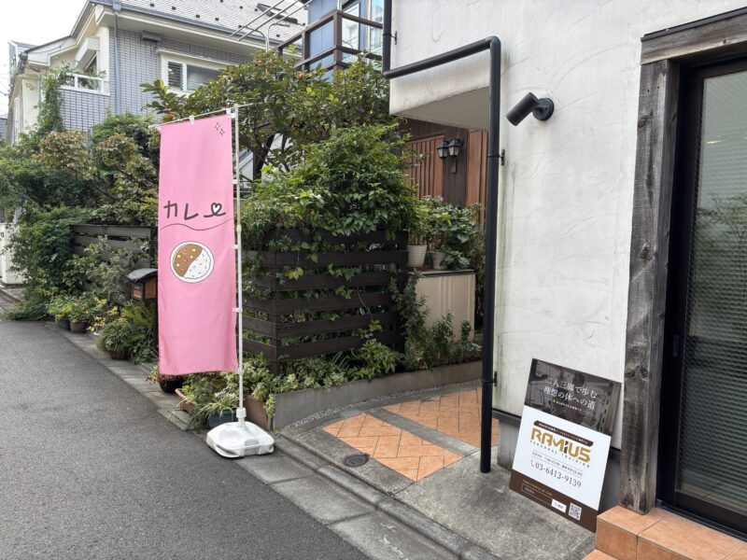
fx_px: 561
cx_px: 374
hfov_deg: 67.3
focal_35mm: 26
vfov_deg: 53.1
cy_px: 280
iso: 40
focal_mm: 5.96
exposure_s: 1/228
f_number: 1.6
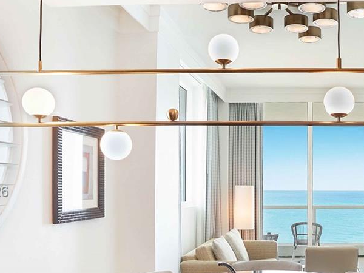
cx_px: 305
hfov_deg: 43.1
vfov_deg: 34.6
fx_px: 431
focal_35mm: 41
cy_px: 192
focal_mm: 16
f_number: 4.5
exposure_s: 1/160
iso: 400
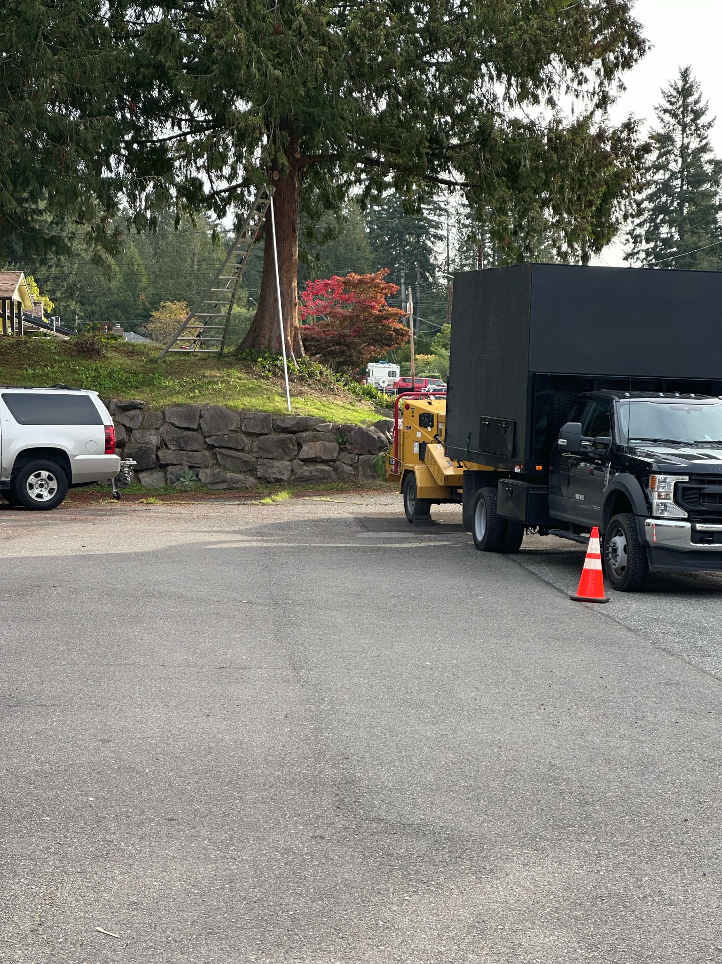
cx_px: 361
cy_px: 482
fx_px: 2142
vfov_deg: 25.3
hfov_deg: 19.1
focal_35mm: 77
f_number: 2.8
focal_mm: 9
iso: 32
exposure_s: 1/186
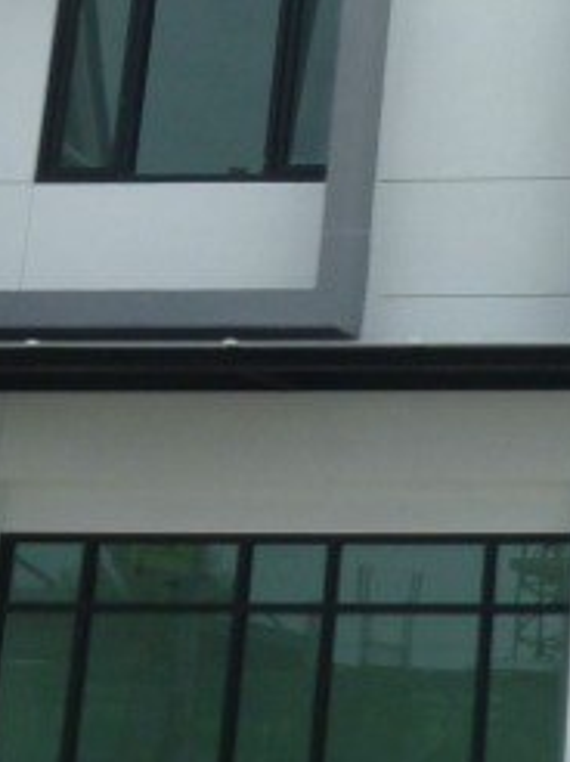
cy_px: -93
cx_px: 1053
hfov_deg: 11.9
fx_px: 2507
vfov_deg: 16.7
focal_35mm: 114
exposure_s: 1/800
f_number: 3.3
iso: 100
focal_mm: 4.9
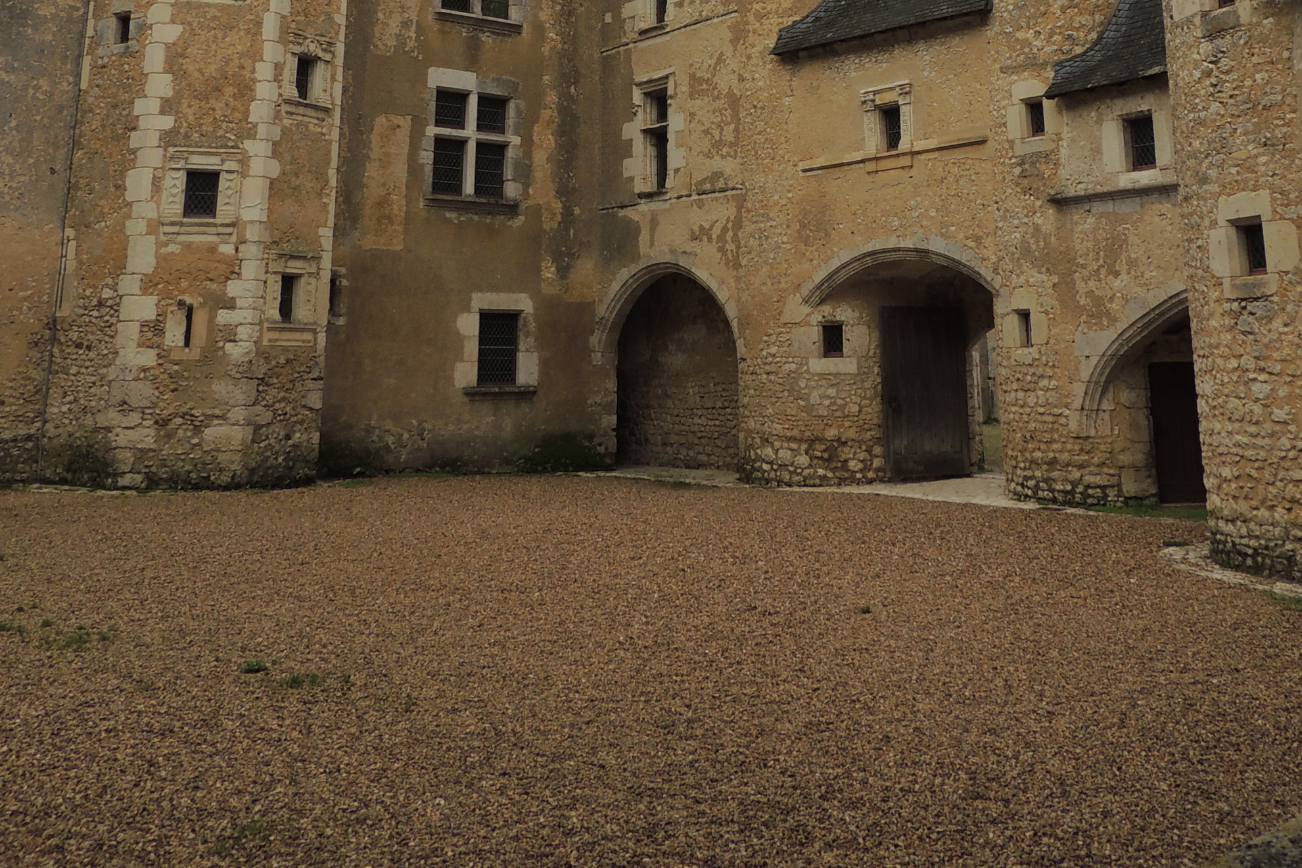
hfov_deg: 46.3
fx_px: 1519
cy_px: -100
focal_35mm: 42
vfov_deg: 28.8
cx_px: 728
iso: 100
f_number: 3
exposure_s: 1/500
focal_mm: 4.3
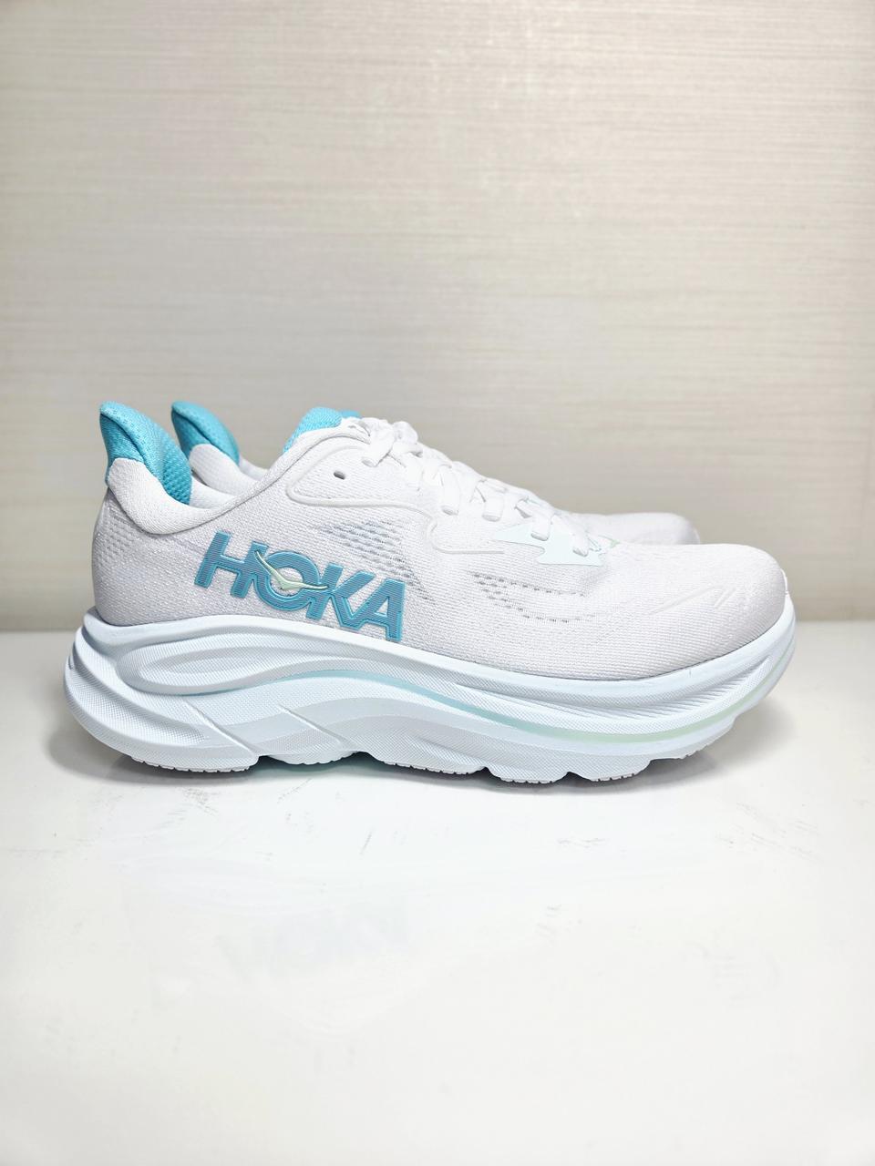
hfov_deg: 58.9
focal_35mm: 23
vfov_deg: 73.9
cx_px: 438
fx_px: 775
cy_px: 583
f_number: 1.8
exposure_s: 1/120
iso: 64
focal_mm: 5.4
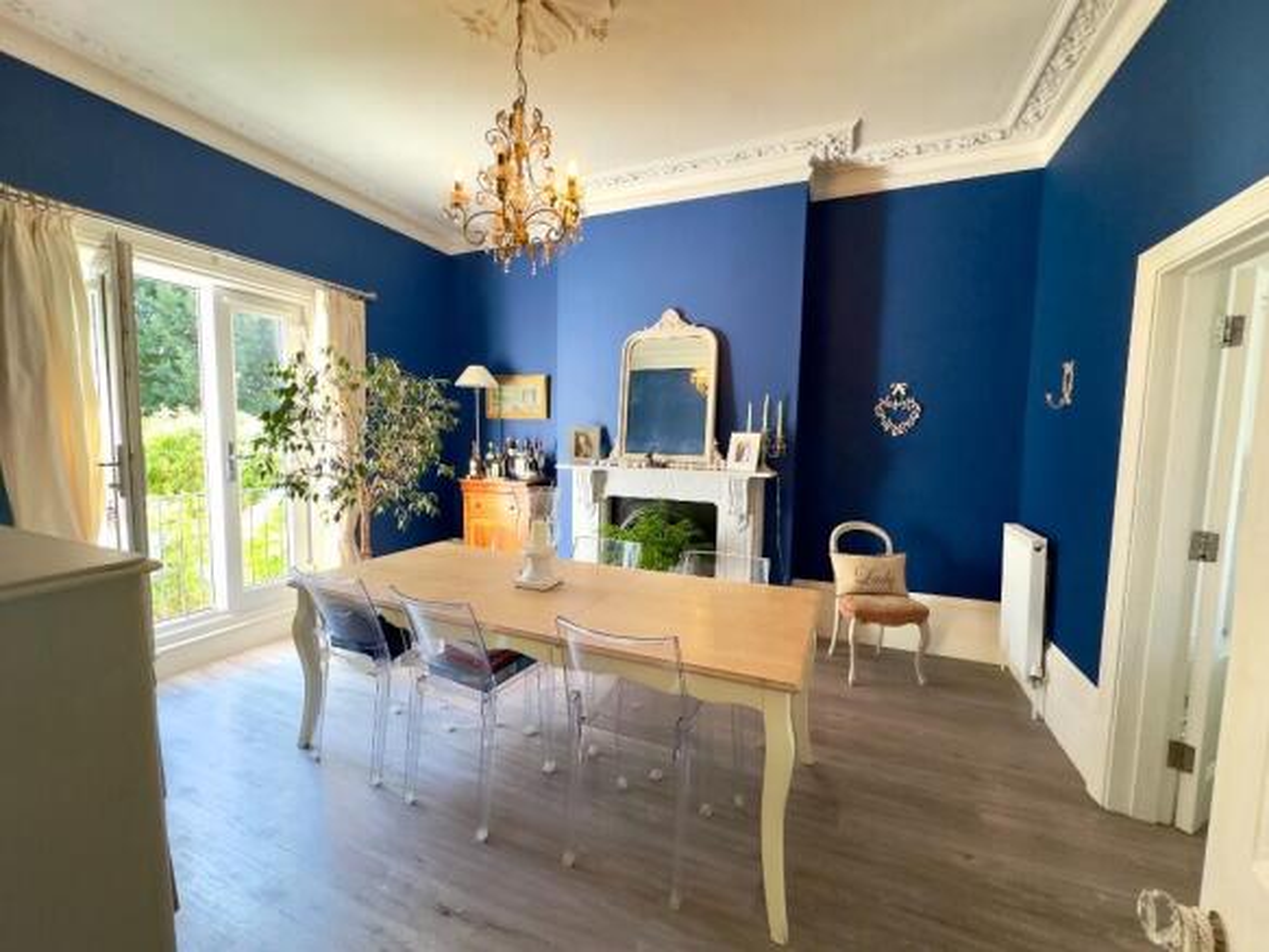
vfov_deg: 85.7
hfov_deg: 102.1
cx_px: 634
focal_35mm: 14
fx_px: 513
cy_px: 476
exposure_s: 1/100
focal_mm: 2.22
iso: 250
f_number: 2.2
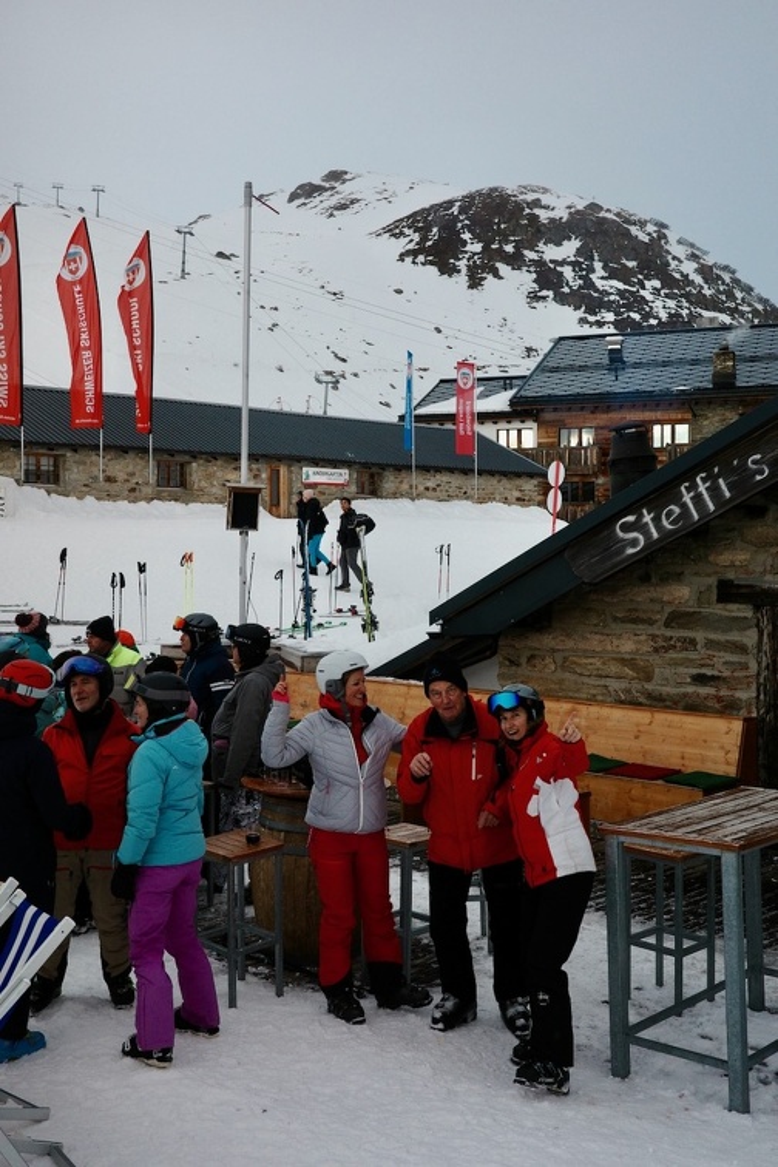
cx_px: 389
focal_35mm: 40
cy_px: 584
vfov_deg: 48.5
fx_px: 1297
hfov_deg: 33.4
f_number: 5
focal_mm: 26
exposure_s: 1/400
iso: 800
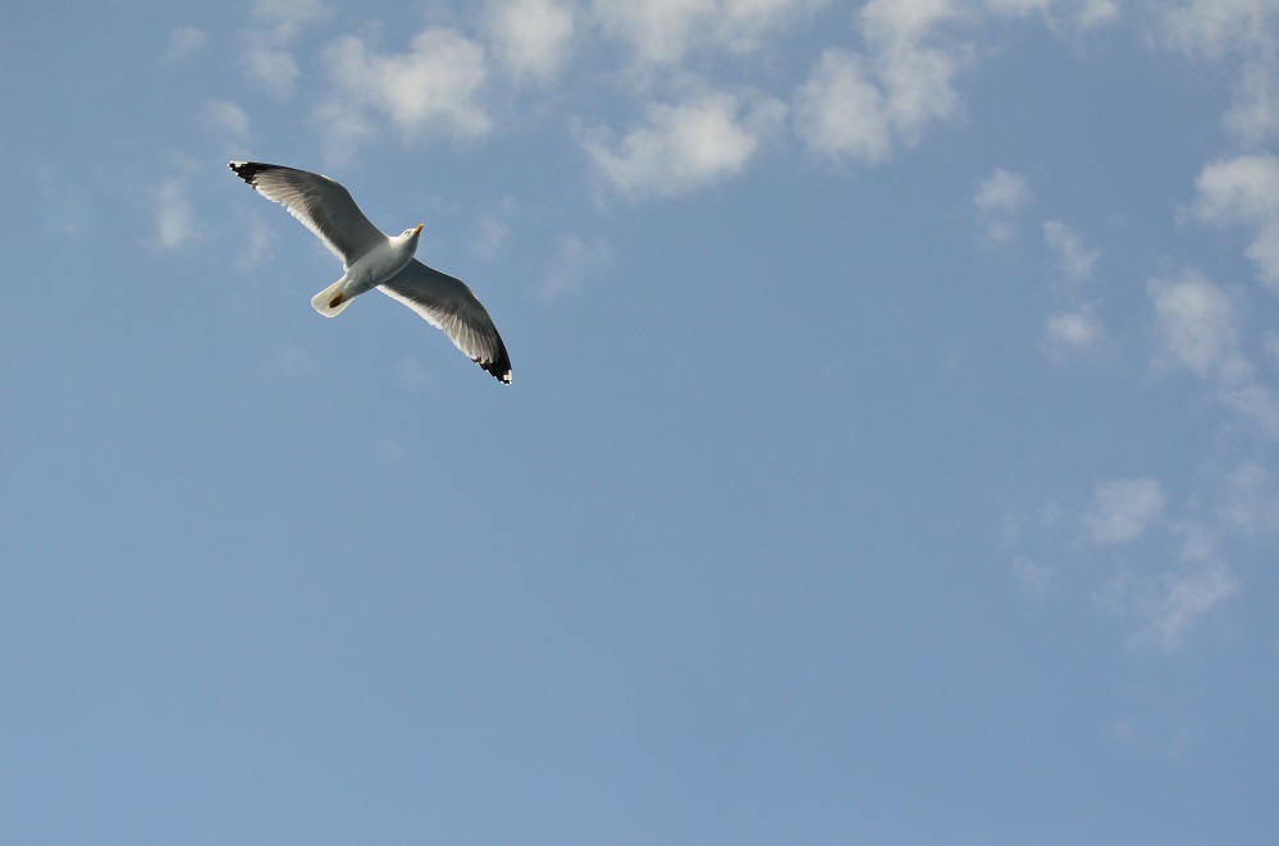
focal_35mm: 105
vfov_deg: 13.0
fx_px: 3722
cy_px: 423
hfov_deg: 19.5
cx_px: 640
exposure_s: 1/5000
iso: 800
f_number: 5
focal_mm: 70
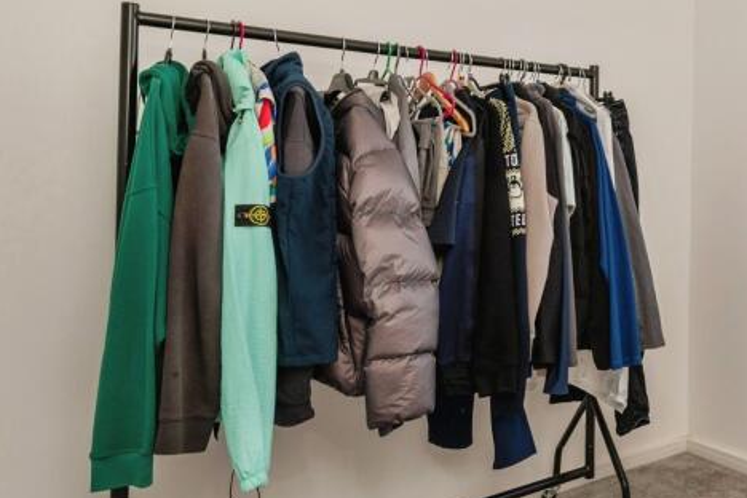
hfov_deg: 44.1
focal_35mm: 35
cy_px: 235
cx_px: 788
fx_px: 726
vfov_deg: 37.8
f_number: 8
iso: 320
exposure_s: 1/60
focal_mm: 16
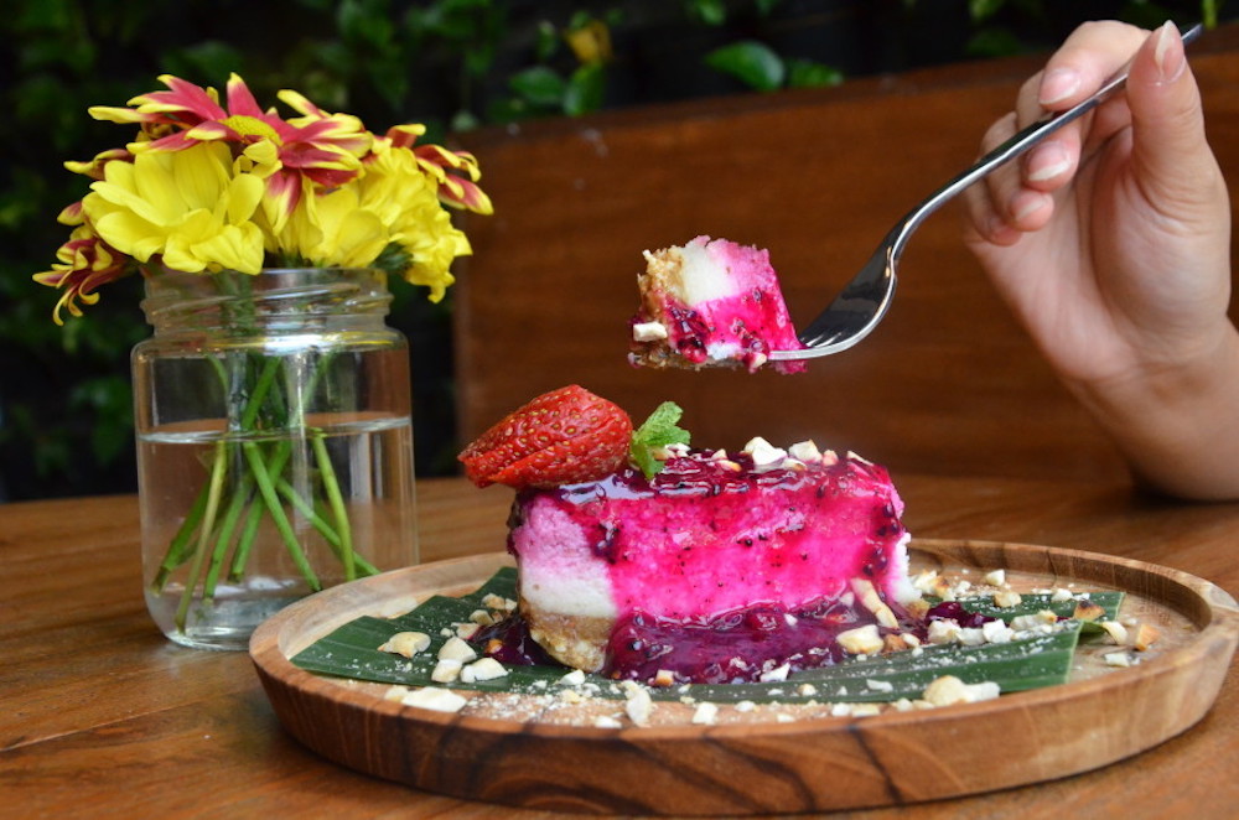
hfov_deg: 39.0
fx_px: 1751
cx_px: 620
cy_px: 410
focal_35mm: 51
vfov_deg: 26.4
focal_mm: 34
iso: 2000
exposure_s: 1/100
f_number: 10
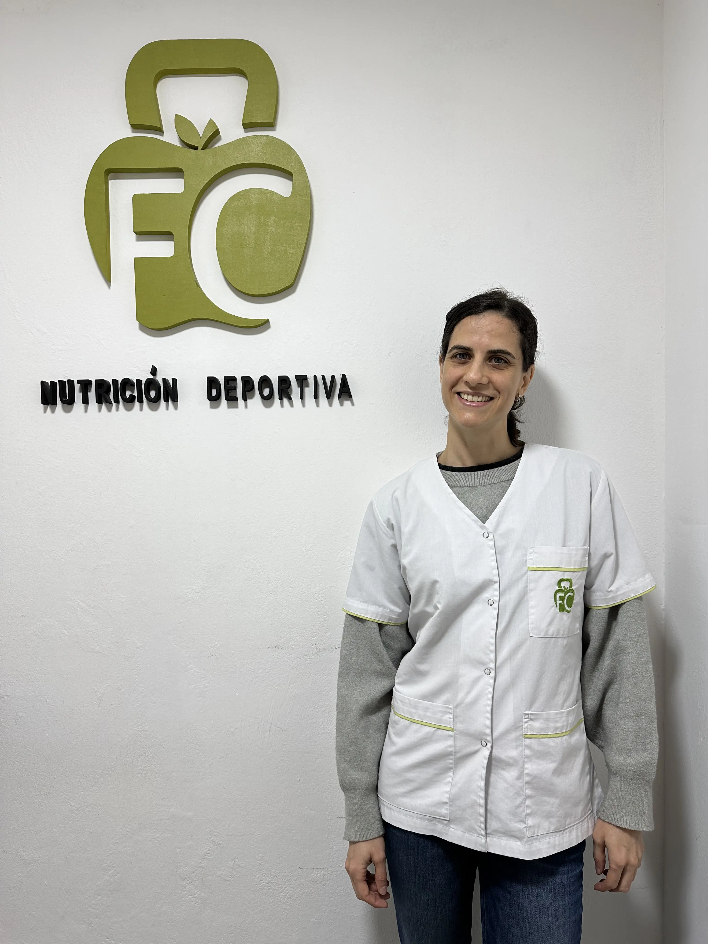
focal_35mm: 24
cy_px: 472
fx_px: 654
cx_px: 354
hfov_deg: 56.8
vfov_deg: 71.6
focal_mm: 6.86
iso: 100
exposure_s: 1/100
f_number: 1.78
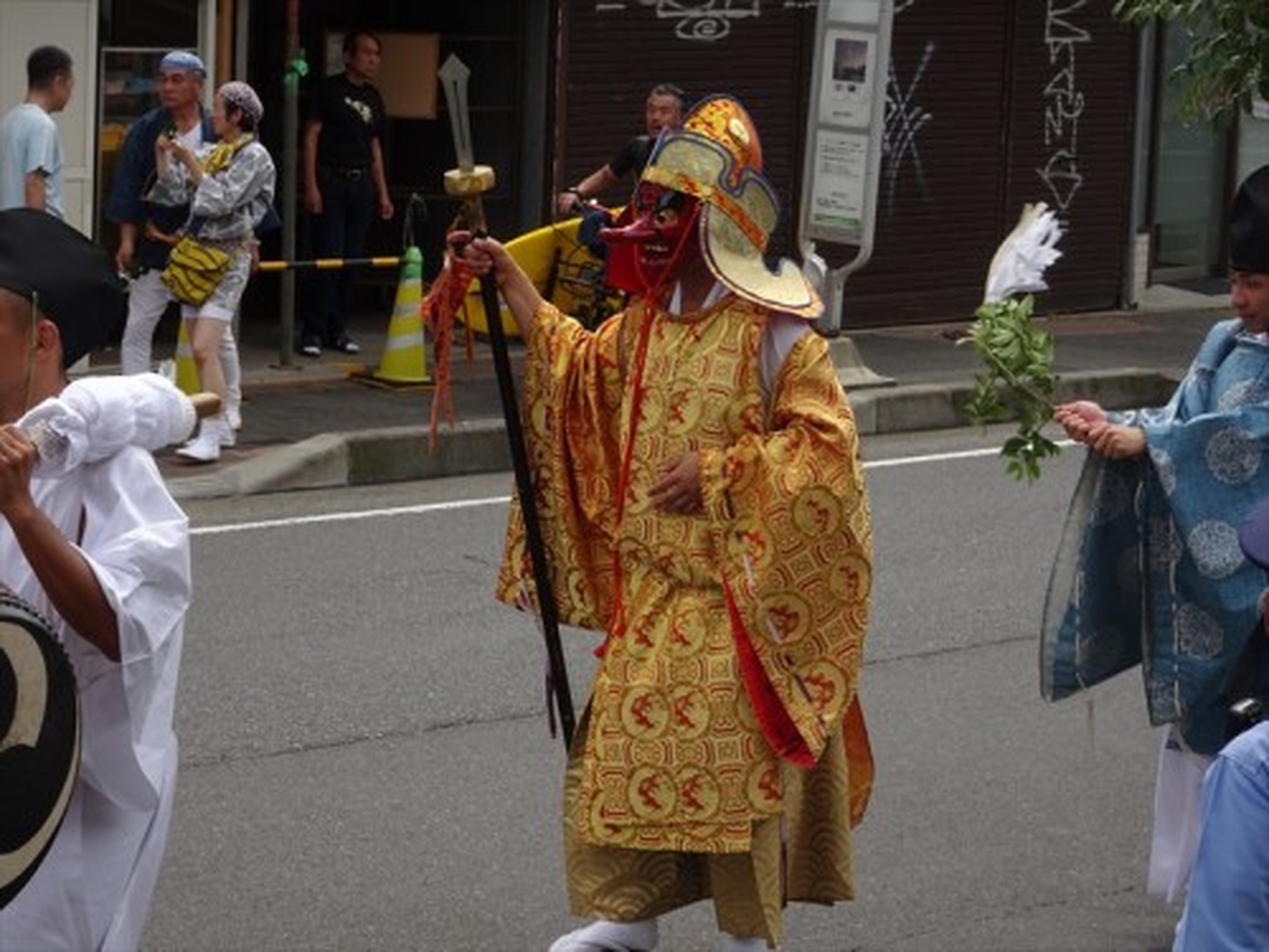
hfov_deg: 17.6
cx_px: 634
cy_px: 476
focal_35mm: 112
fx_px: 4106
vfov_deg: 13.2
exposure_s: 1/320
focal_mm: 19.1
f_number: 5.6
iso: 80
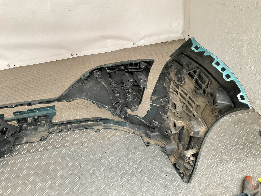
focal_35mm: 29
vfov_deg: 48.2
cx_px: 130
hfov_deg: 61.7
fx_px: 219
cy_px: 98
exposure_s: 1/50
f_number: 1.8
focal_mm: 3
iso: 64
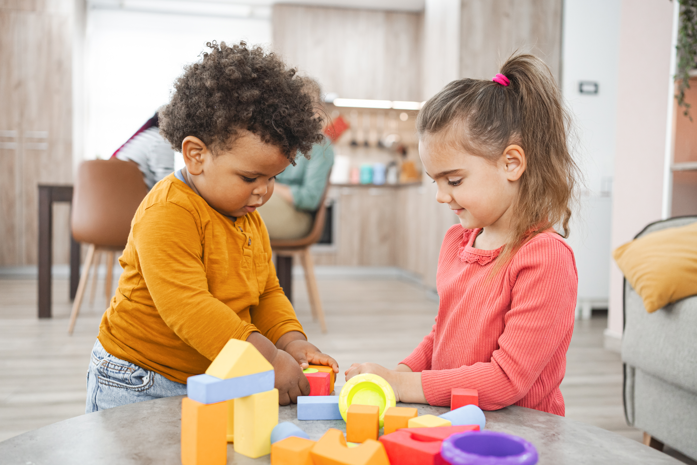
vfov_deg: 37.9
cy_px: 232
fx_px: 678
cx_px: 348
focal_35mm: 35
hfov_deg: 54.4
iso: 1000
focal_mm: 35
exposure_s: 1/250
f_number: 2.8
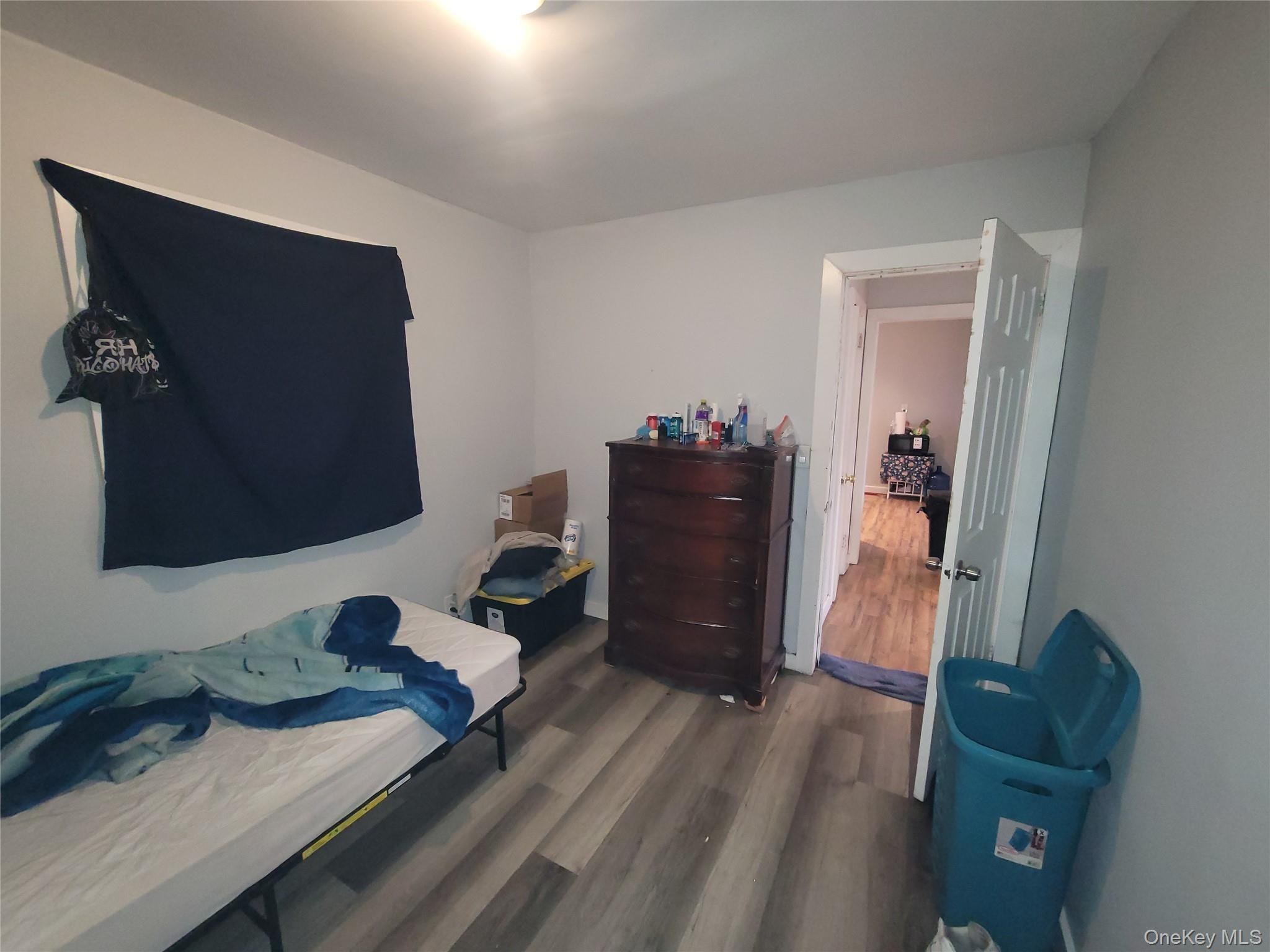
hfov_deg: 106.2
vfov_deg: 89.9
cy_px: 476
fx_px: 477
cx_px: 635
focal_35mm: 13
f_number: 2.2
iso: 640
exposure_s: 1/28
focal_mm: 2.2
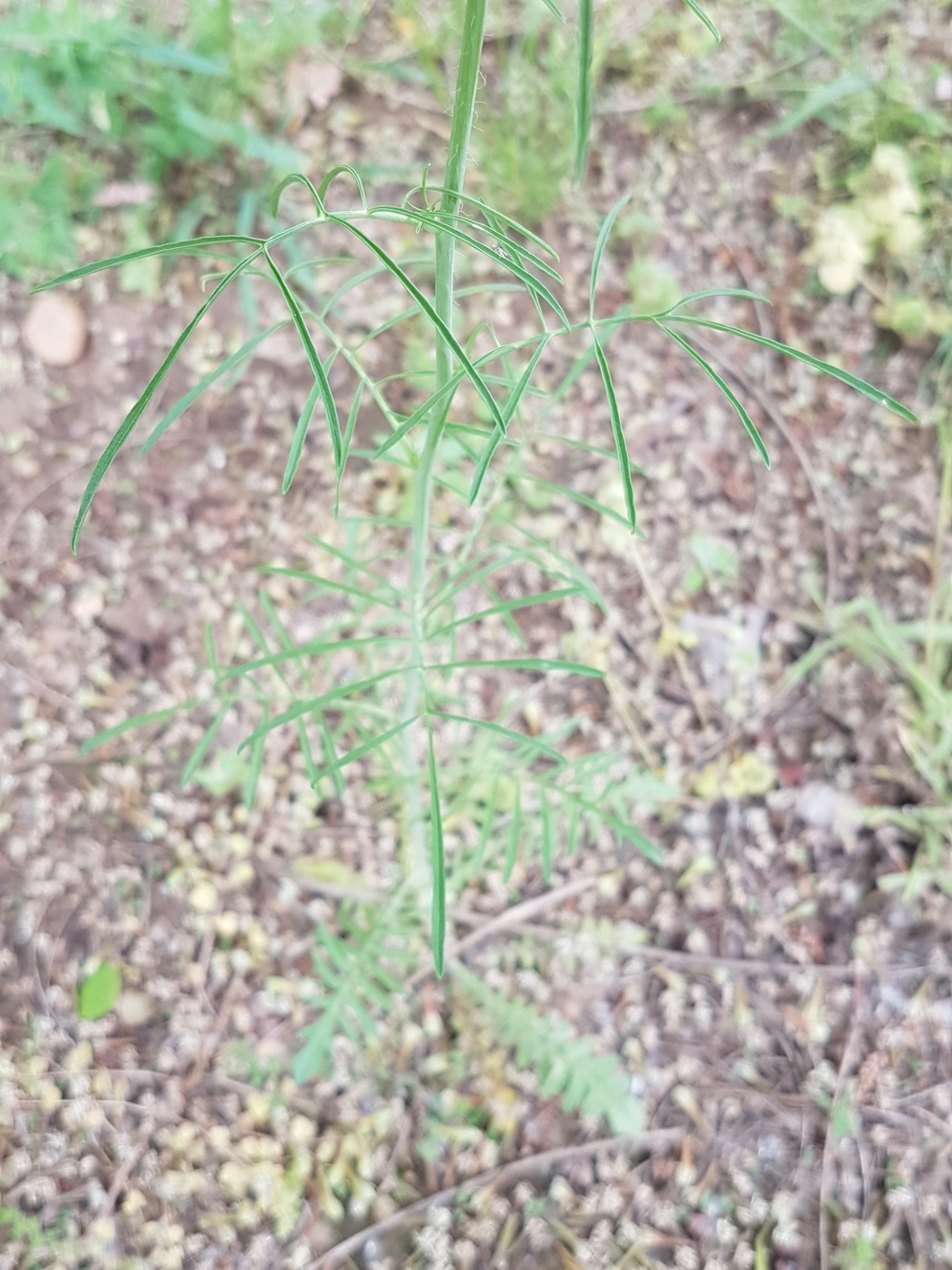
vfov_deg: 67.3
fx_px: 954
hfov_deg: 53.1
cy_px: 635
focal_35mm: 26
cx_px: 476
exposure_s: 1/100
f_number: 1.7
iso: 64
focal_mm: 4.2
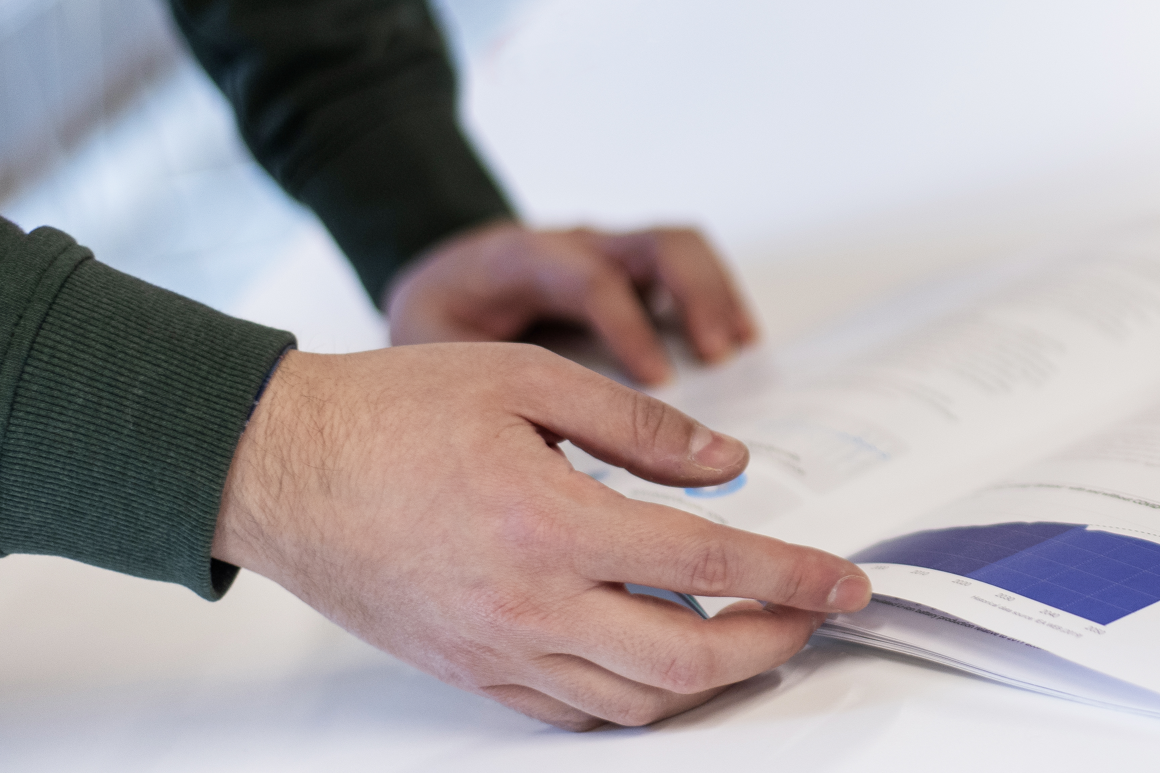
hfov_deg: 16.7
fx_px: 3866
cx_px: 1132
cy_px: 279
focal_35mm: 120
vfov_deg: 11.4
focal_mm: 50
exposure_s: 1/200
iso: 320
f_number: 1.8
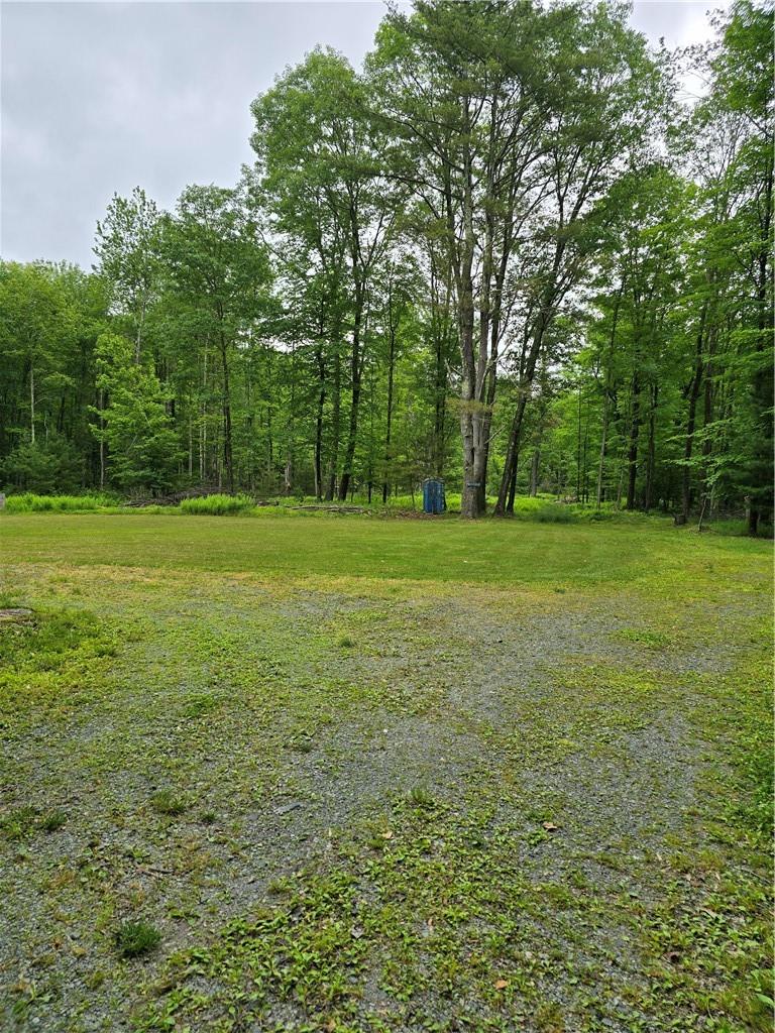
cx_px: 388
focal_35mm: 23
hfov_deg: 58.9
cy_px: 516
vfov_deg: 73.9
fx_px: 687
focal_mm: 6.3
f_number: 1.7
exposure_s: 1/434
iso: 12
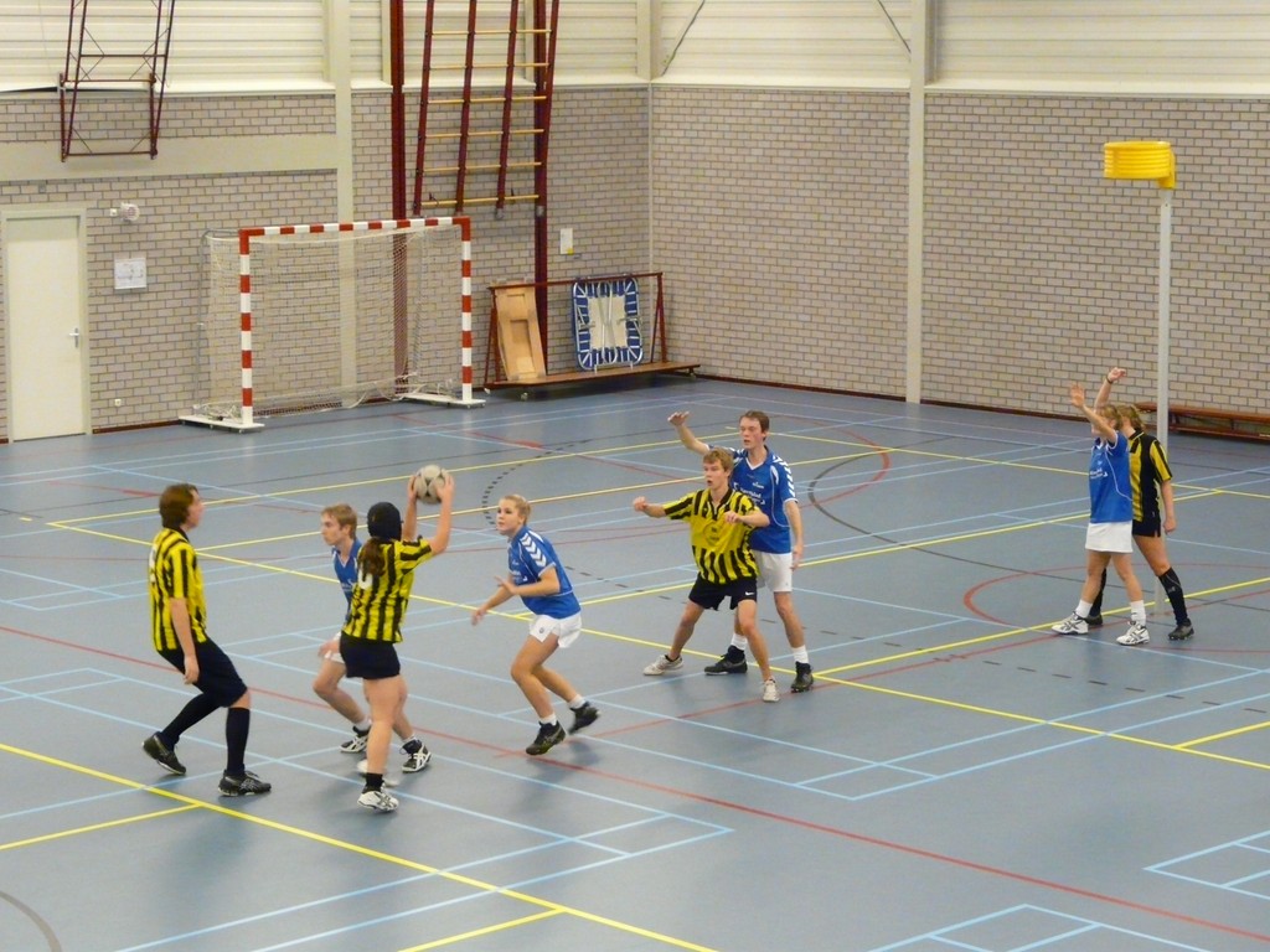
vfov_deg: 17.0
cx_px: 635
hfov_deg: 22.5
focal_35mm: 87
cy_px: 476
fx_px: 3192
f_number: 3.6
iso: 800
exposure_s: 1/60
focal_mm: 14.3
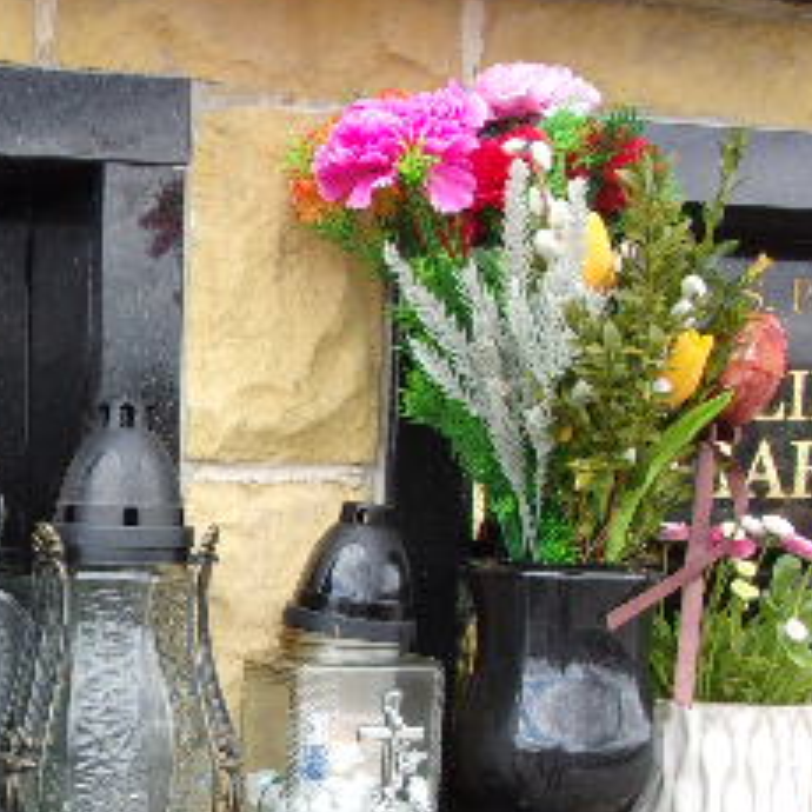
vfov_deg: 24.7
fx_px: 1831
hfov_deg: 22.9
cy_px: 625
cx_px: -166
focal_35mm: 69
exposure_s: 1/85
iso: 80
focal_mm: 5.1
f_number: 3.9
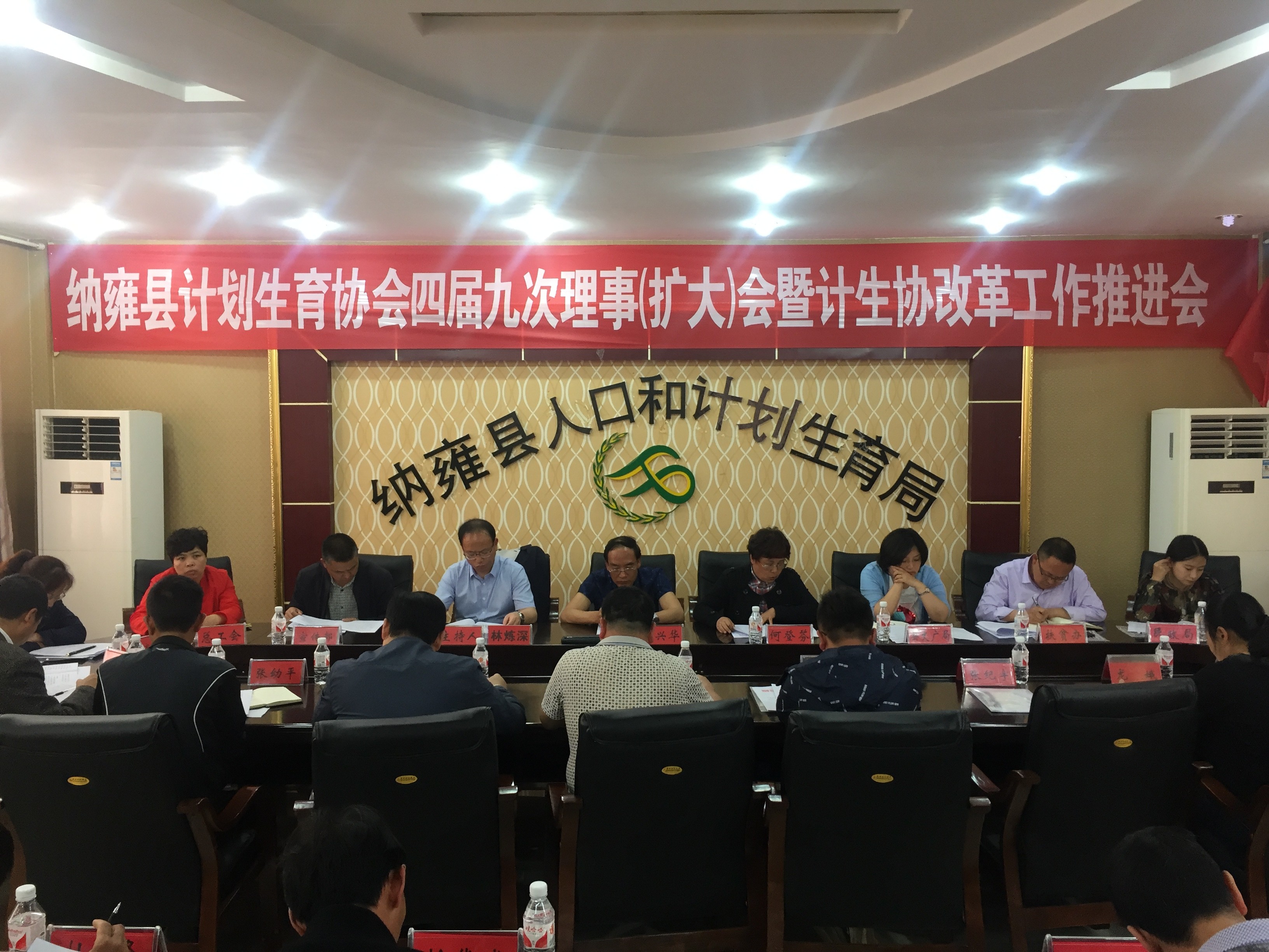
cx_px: 634
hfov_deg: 61.7
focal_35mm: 29
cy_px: 476
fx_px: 1063
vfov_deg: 48.2
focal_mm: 4.15
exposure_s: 1/33
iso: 80
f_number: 2.2
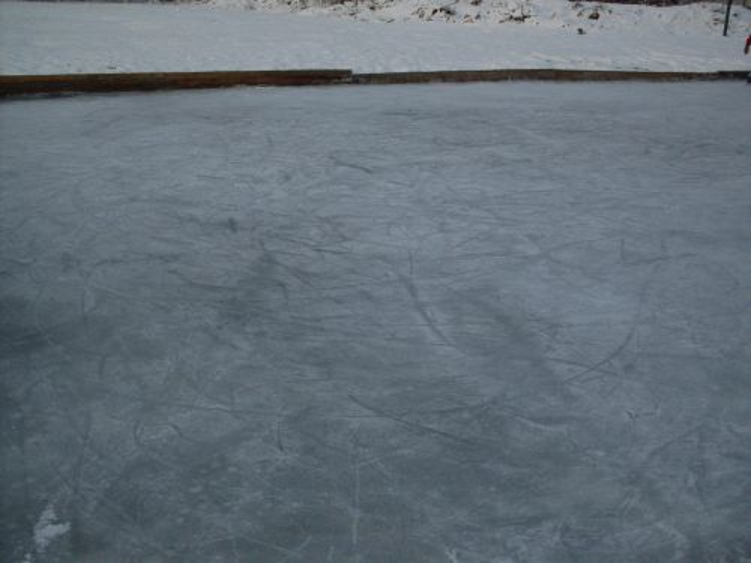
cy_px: 282
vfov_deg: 37.7
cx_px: 376
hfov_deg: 49.0
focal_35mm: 38
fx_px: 824
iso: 120
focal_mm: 6.3
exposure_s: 1/250
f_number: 8.4
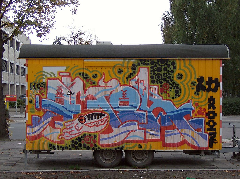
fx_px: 484
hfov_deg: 27.8
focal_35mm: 70
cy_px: 90
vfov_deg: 20.9
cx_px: 120
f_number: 3.7
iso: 100
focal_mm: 11.6
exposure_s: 1/192
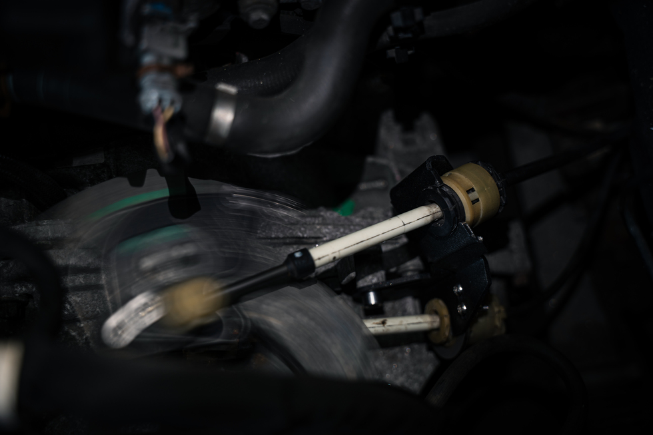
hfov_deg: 50.4
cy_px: 218
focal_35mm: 38
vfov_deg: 34.8
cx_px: 326
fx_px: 695
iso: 100
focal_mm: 38.3
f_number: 2.8
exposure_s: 1/5
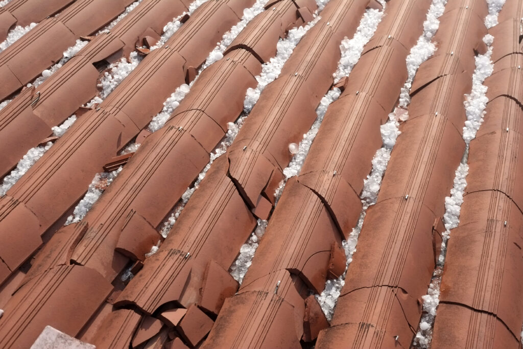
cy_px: 174
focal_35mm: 41
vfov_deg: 32.6
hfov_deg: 47.4
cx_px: 262
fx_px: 596
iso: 200
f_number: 8
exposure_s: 1/300
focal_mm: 27
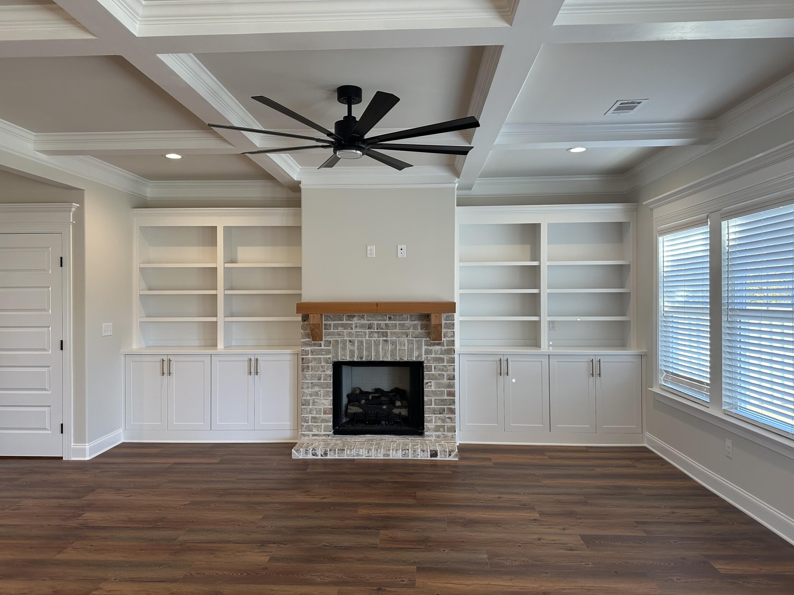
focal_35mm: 24
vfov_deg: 56.8
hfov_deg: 71.6
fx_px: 550
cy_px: 298
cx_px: 397
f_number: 1.78
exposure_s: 1/165
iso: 100
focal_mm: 6.86
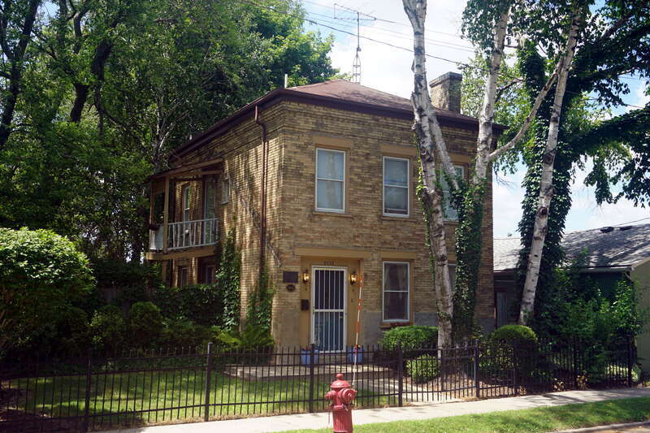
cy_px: 216
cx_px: 325
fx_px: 677
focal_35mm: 38
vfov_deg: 35.5
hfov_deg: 51.3
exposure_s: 1/100
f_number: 8
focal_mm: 25
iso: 100
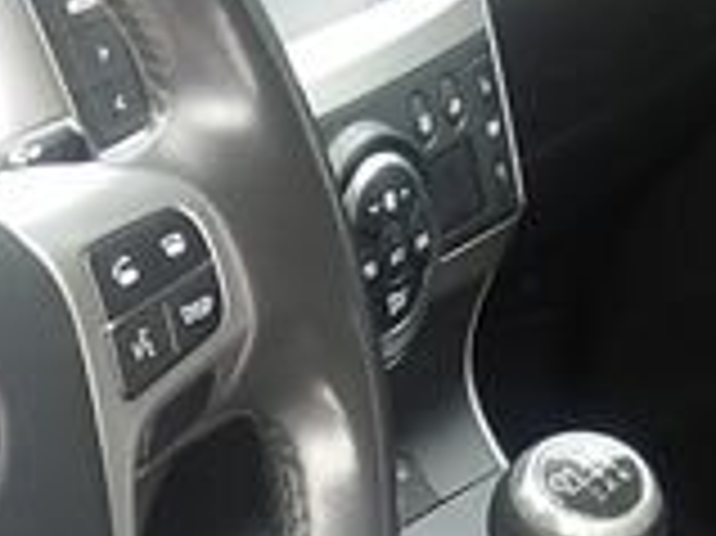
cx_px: 180
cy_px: 806
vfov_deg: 8.3
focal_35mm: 174
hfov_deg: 11.3
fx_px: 3596
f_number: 3
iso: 100
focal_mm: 4.9
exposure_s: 1/45
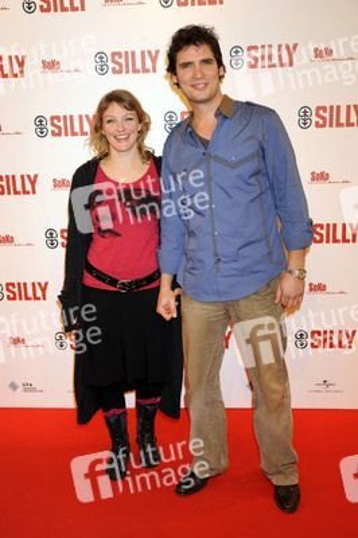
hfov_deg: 29.2
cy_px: 269
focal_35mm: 46
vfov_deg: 42.8
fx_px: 687
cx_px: 179
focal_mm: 46
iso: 640
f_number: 5.6
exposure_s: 1/160
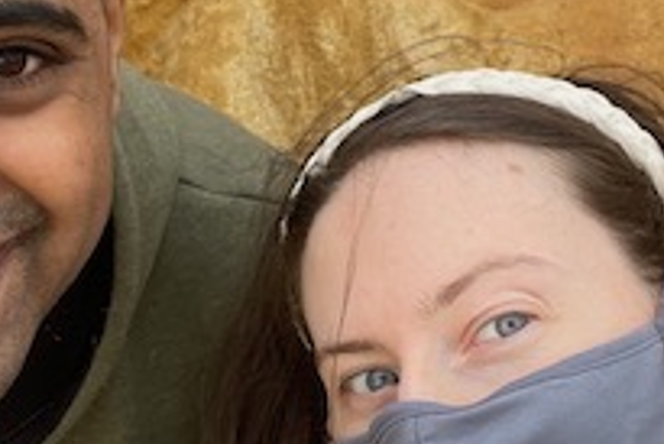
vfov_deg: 19.5
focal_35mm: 70
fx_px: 1292
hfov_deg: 28.6
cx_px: 217
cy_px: 191
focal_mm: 2.71
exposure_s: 1/121
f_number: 2.2
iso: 32
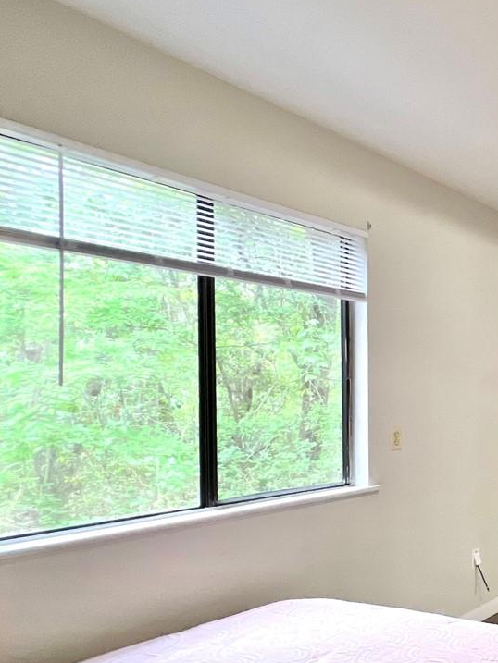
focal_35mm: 29
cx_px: 690
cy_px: 401
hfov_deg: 32.1
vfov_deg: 61.1
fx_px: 556
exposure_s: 1/60
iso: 320
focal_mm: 1.57
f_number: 1.8
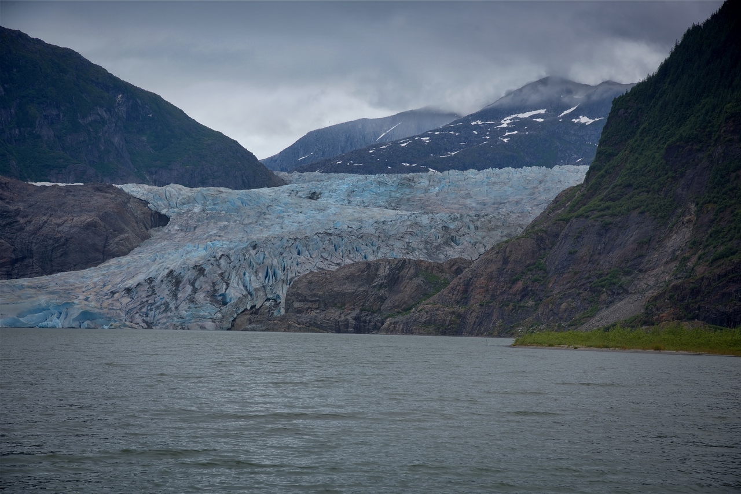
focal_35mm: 86
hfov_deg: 23.6
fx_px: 1770
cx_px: 370
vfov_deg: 15.9
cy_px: 247
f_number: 9
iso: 100
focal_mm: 86
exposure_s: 1/320
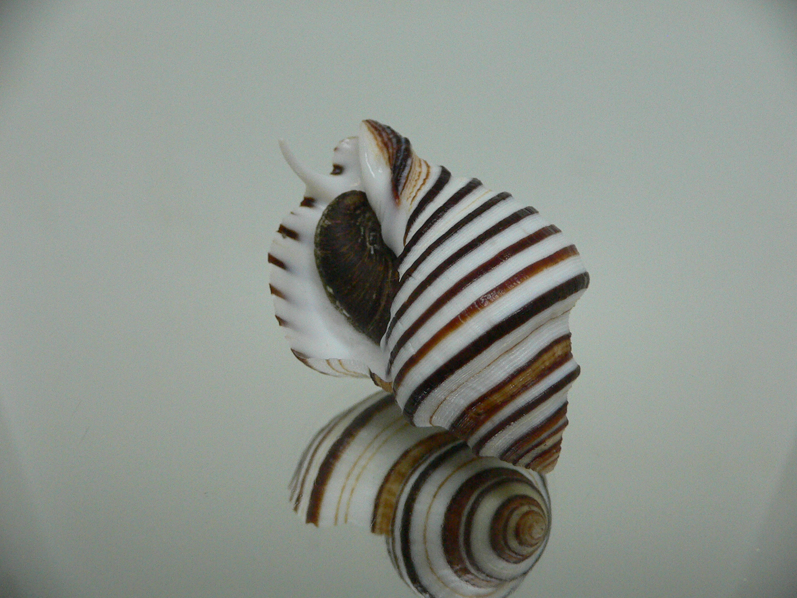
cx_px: 398
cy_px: 299
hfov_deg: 52.6
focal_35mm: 35
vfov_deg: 40.7
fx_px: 806
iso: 200
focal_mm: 4.6
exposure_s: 1/60
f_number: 2.8
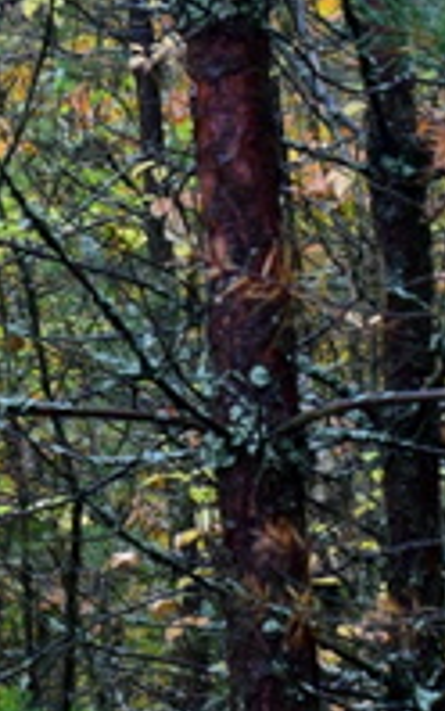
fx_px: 4186
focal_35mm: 216
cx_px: -409
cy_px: -4
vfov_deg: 9.6
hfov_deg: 5.9
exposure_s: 1/60
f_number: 5.6
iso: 1600
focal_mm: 35
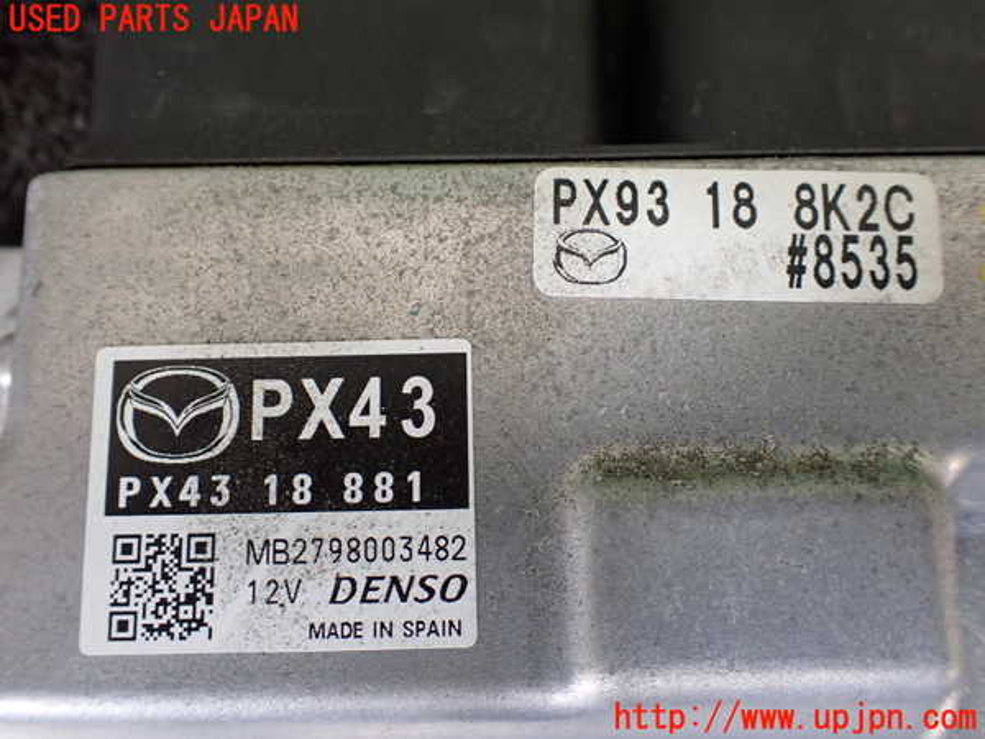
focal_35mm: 30
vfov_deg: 46.8
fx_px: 854
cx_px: 492
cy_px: 370
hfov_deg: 60.0
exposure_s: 1/125
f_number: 2.3
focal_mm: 5.4
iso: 500
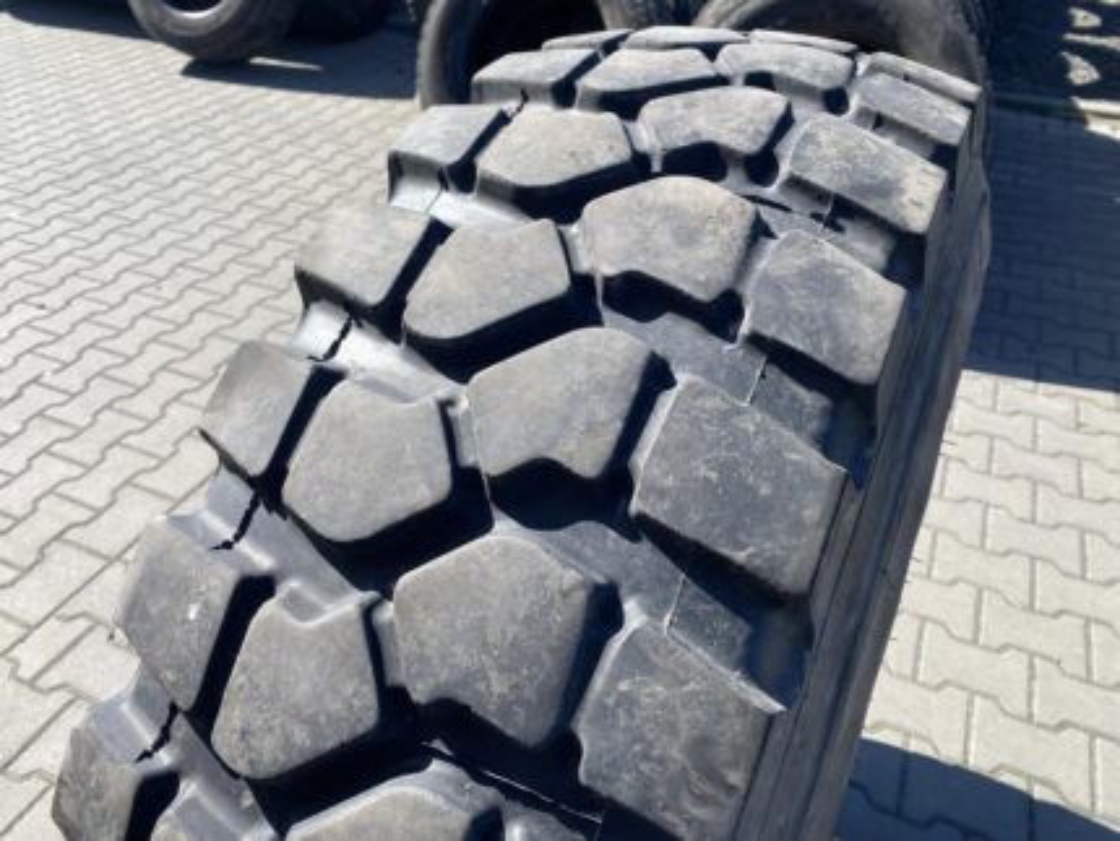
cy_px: 420
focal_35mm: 26
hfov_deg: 67.3
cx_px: 560
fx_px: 842
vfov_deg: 53.1
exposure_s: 1/1232
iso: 32
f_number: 1.8
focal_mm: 4.25
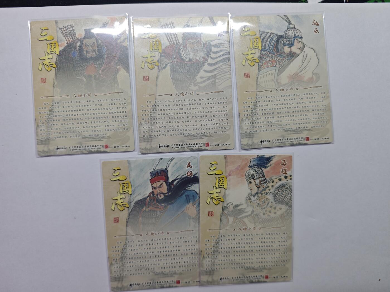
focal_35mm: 23
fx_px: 259
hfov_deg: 73.9
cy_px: 146
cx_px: 195
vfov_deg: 58.9
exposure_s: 1/50
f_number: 1.6
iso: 250
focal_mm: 6.55
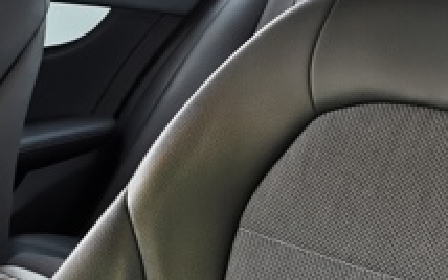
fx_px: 1307
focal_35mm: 107
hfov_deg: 18.7
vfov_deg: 12.2
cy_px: 234
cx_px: -52
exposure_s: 1/100
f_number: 1.8
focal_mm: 5.58
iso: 160
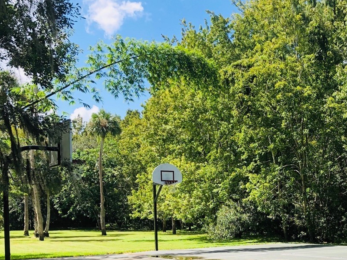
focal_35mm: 56
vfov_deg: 25.2
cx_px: 289
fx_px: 561
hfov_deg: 33.1
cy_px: 238
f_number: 1.8
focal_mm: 3.99
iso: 20
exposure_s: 1/552
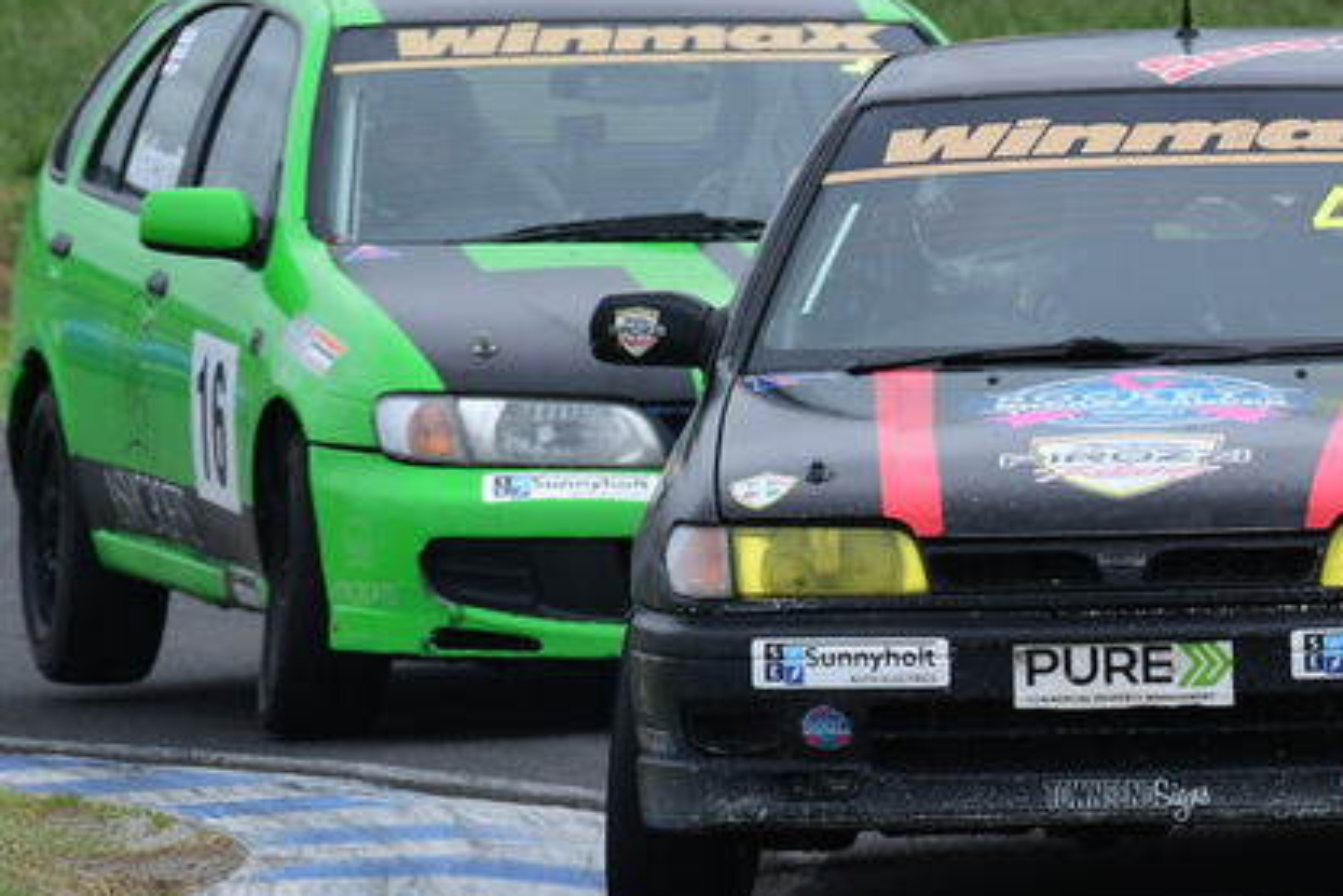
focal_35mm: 1214
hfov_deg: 1.7
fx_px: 45302
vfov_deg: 1.1
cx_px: 1165
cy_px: 382
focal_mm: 420
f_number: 11
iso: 800
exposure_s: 1/640
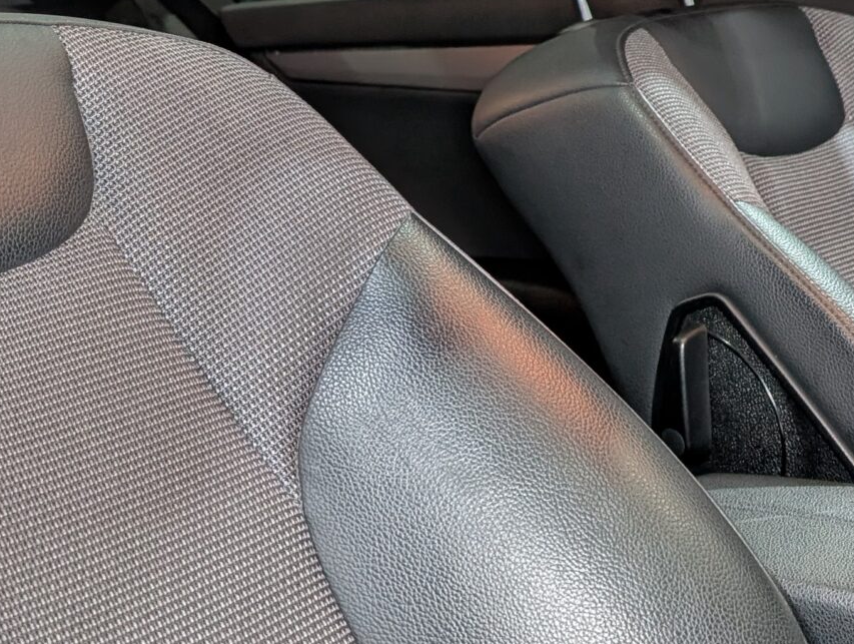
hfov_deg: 27.0
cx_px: 469
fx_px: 1780
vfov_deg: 19.9
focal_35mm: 72
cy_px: 12
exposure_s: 1/50
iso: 445
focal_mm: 6.9
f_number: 1.68
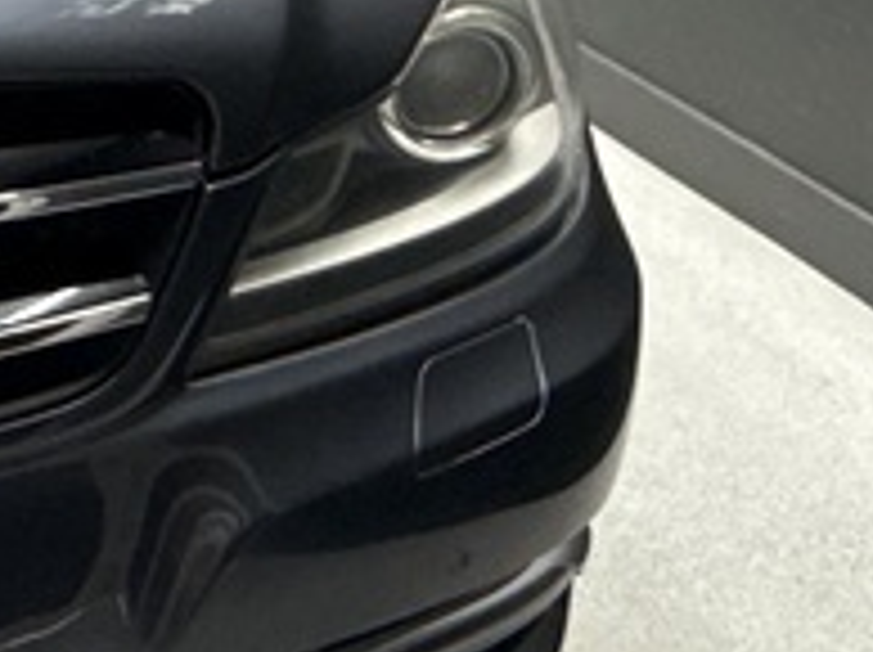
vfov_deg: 19.7
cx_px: -518
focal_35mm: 74
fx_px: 1864
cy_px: 157
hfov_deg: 21.2
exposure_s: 1/100
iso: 320
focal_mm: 2.22
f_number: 2.2
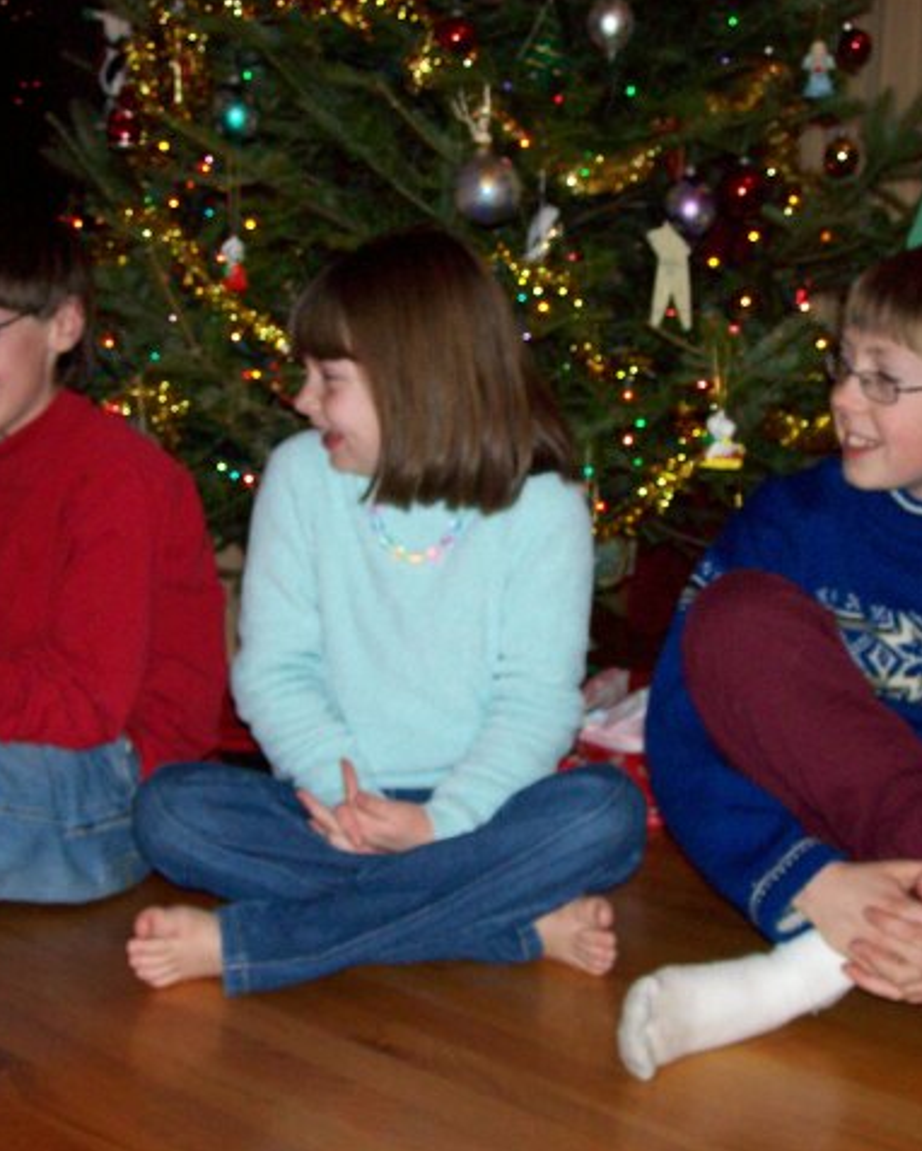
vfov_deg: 31.9
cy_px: 574
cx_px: 397
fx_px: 2011
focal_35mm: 59
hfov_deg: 25.8
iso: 140
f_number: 3
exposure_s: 1/73.1
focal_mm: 7.6
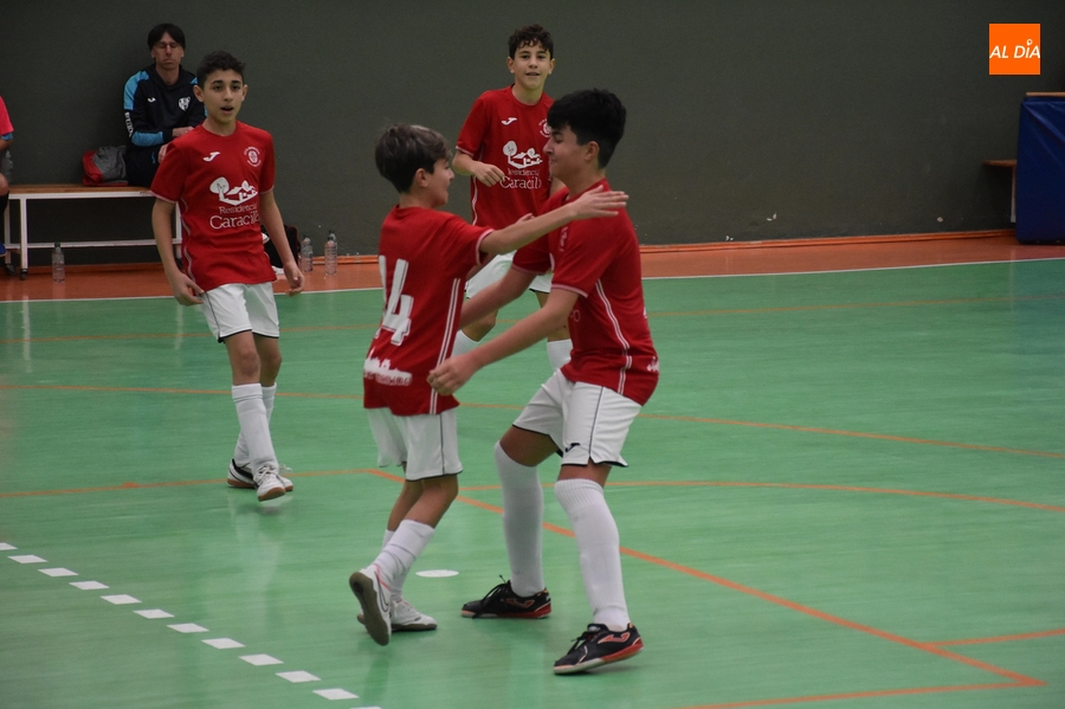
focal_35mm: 150
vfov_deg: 9.1
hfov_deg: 13.7
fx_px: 4435
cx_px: 532
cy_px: 354
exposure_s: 1/500
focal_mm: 100
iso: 3200
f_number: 5.6
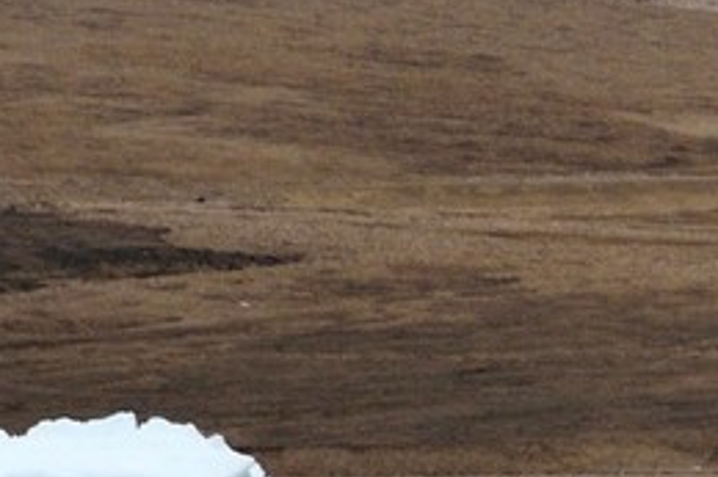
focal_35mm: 1230
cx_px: 2154
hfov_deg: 1.7
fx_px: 24515
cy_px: 218
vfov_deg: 1.1
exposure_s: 1/500
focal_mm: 200
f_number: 6.3
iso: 800
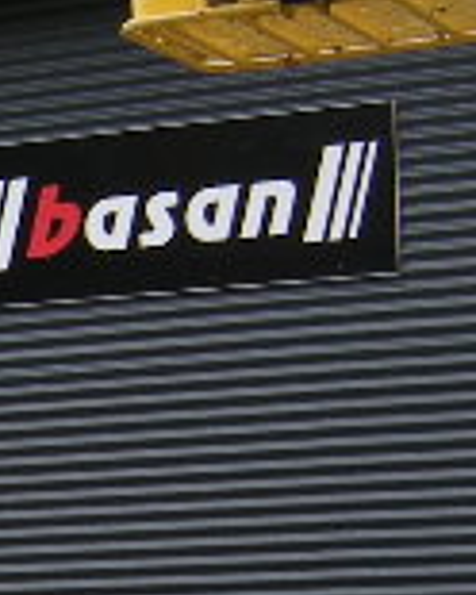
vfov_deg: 10.5
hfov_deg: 8.0
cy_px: 699
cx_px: -591
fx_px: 3187
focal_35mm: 181
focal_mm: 4.7
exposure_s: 1/410
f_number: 2.8
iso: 64
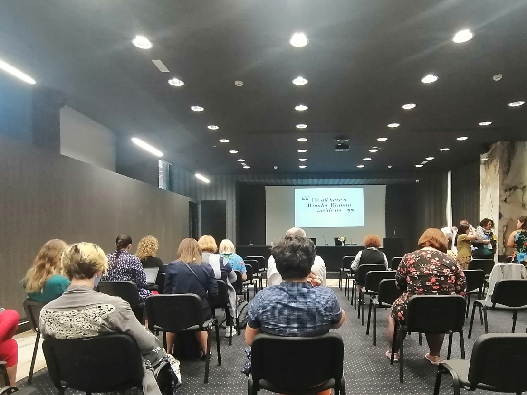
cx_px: 291
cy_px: 248
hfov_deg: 73.7
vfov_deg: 58.1
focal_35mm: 23
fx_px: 350
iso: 250
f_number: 2.4
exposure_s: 1/33.3
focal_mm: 1.78
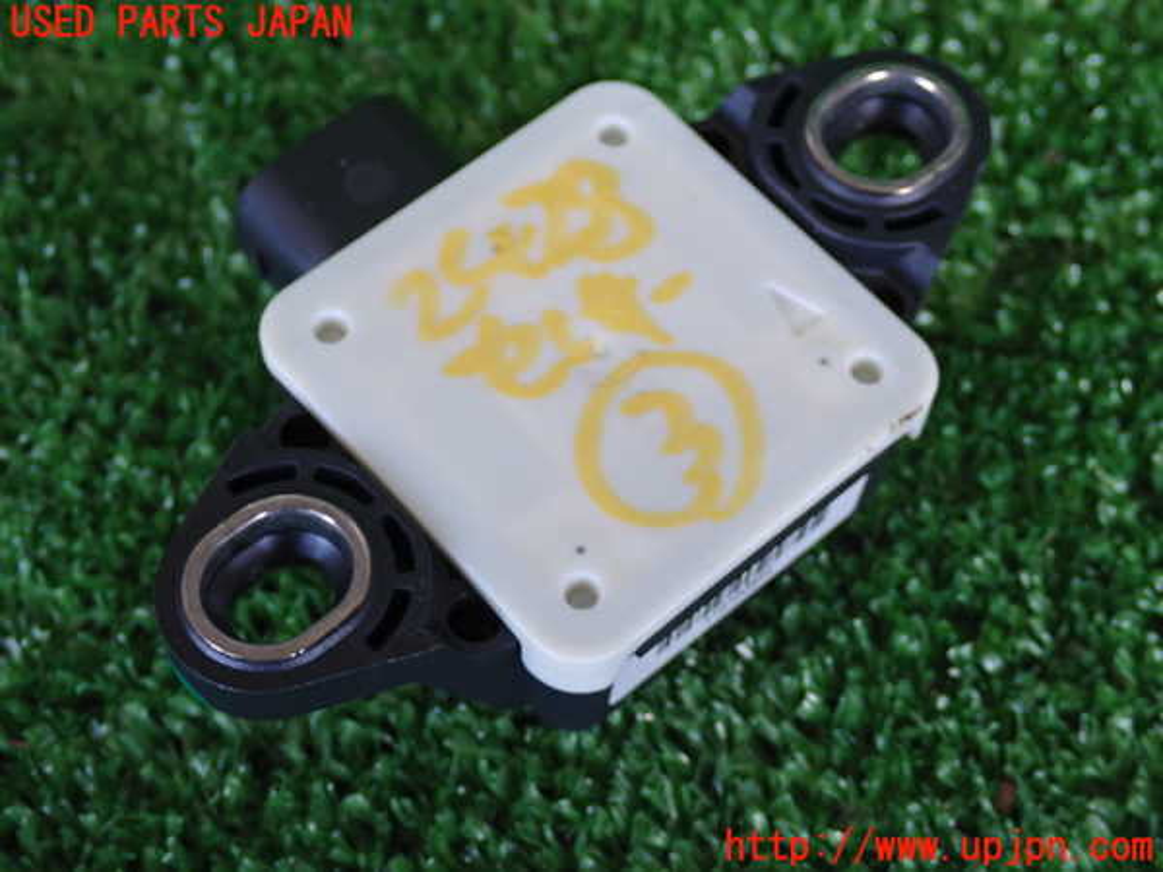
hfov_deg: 31.2
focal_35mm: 62
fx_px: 2083
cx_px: 582
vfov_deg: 23.7
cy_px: 436
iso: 250
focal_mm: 11.09
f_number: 3.6
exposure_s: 1/60
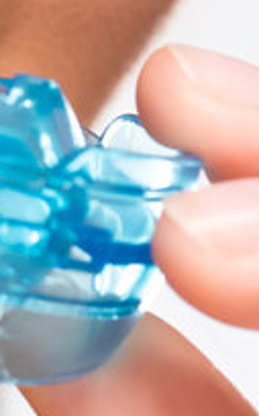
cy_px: 244
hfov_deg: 2.1
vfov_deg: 3.3
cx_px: -257
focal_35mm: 631
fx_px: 7147
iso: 100
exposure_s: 1/200
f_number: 10
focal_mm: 105
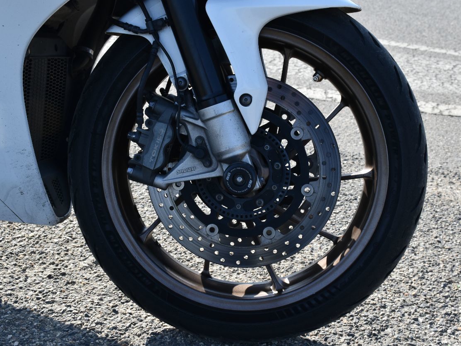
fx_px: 706
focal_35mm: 53
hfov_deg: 36.2
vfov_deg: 27.5
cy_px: 170
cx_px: 239
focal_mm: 32
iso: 250
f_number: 8
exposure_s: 1/250
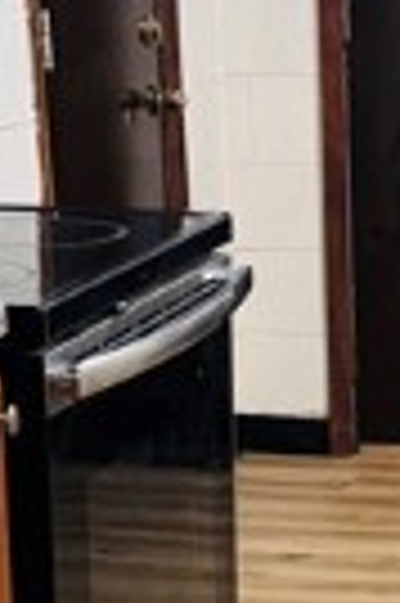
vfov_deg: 14.1
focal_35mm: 143
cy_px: 603
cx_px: 467
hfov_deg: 9.5
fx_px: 2389
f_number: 1.78
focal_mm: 6.76
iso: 320
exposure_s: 1/60
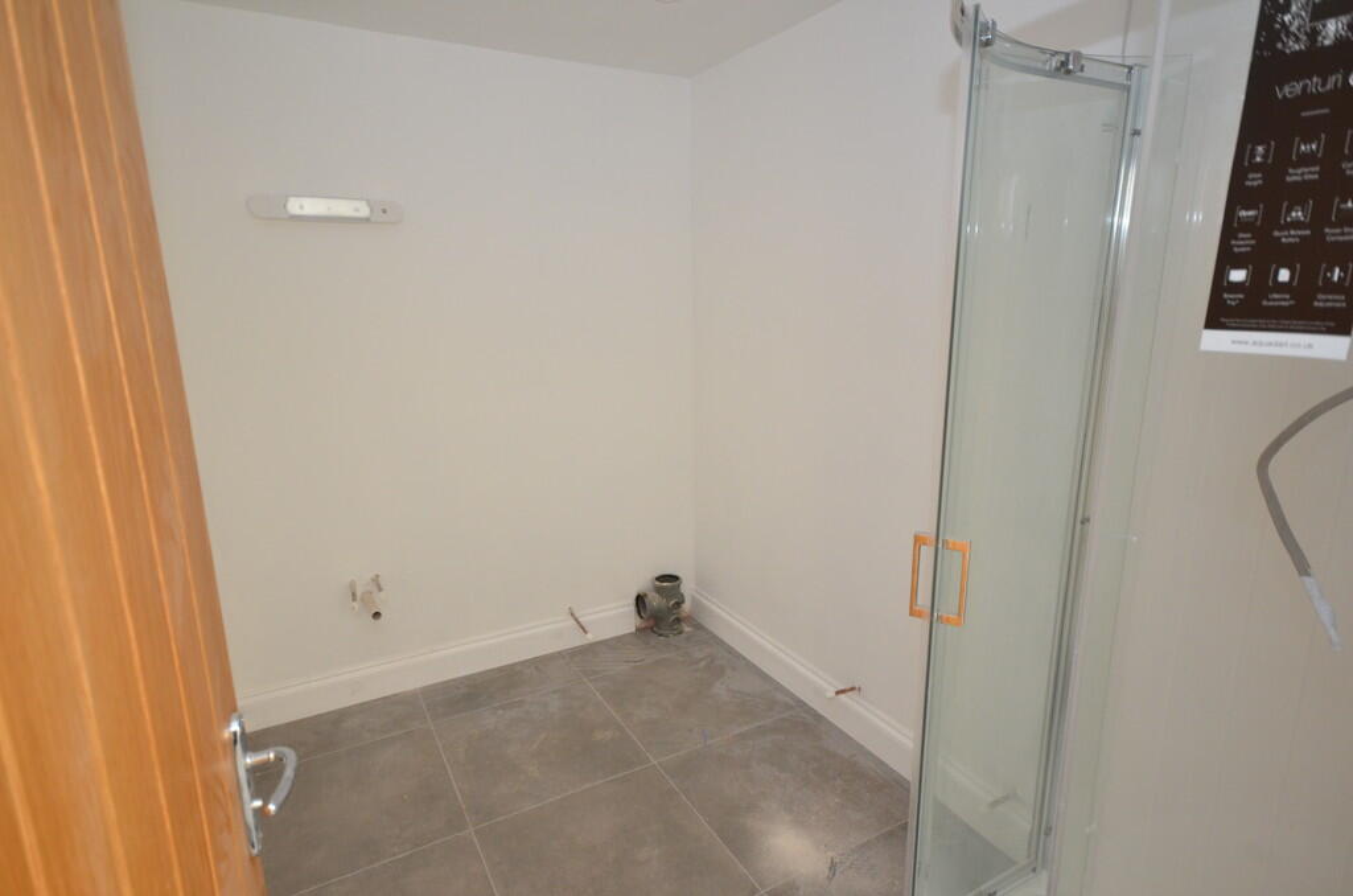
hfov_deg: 85.5
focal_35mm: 20
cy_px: 448
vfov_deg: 63.0
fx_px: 731
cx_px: 676
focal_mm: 13
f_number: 4.5
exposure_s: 1/60
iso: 800
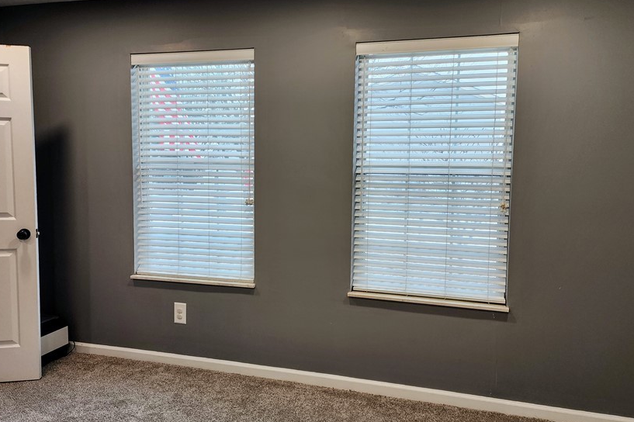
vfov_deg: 43.6
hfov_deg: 61.9
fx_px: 528
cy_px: 214
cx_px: 324
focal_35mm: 30
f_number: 1.8
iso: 100
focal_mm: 6.4
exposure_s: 1/120
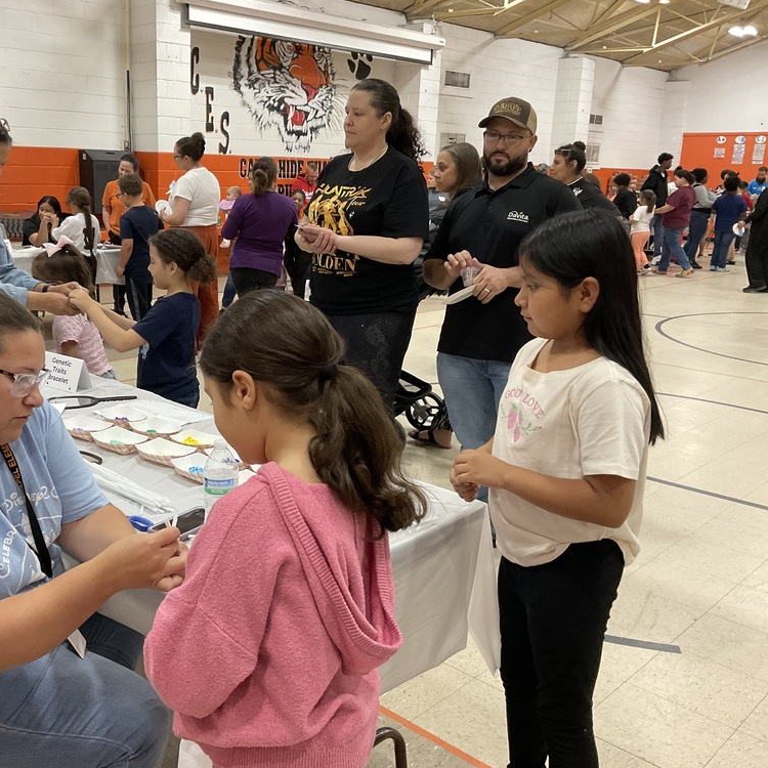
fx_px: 879
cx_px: 278
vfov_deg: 47.2
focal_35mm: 35
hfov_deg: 46.7
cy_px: 391
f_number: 1.8
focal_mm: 3
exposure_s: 1/59
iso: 125
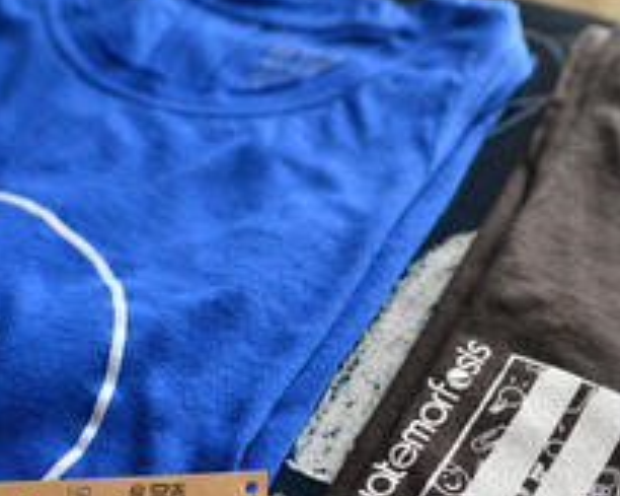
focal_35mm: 46
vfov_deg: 31.0
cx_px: 264
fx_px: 844
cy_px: 459
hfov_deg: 40.3
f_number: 2.8
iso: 1600
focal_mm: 20
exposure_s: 1/200
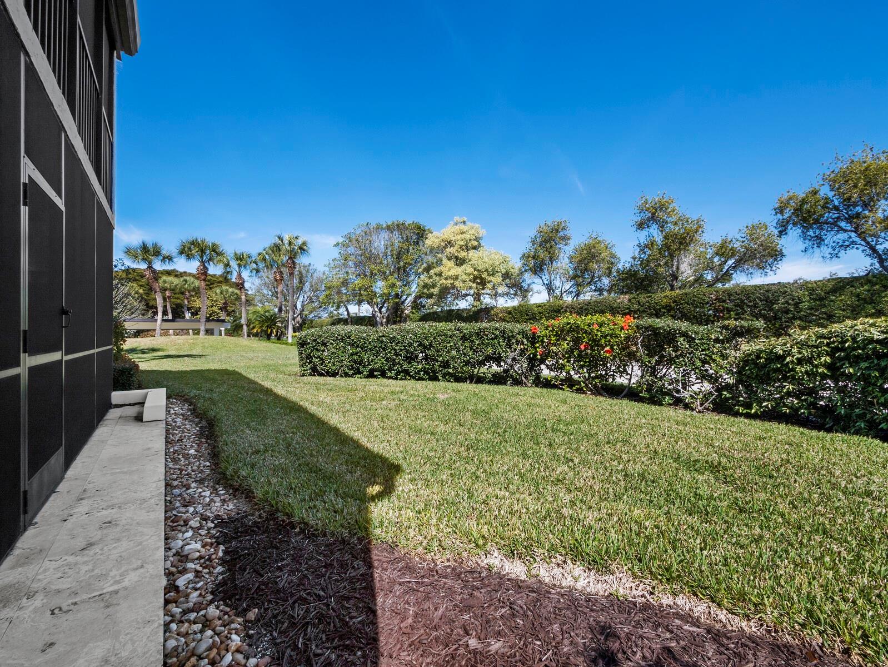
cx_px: 444
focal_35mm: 14
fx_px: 359
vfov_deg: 85.7
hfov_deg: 102.0
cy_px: 334
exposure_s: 1/160
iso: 320
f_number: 14
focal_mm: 7
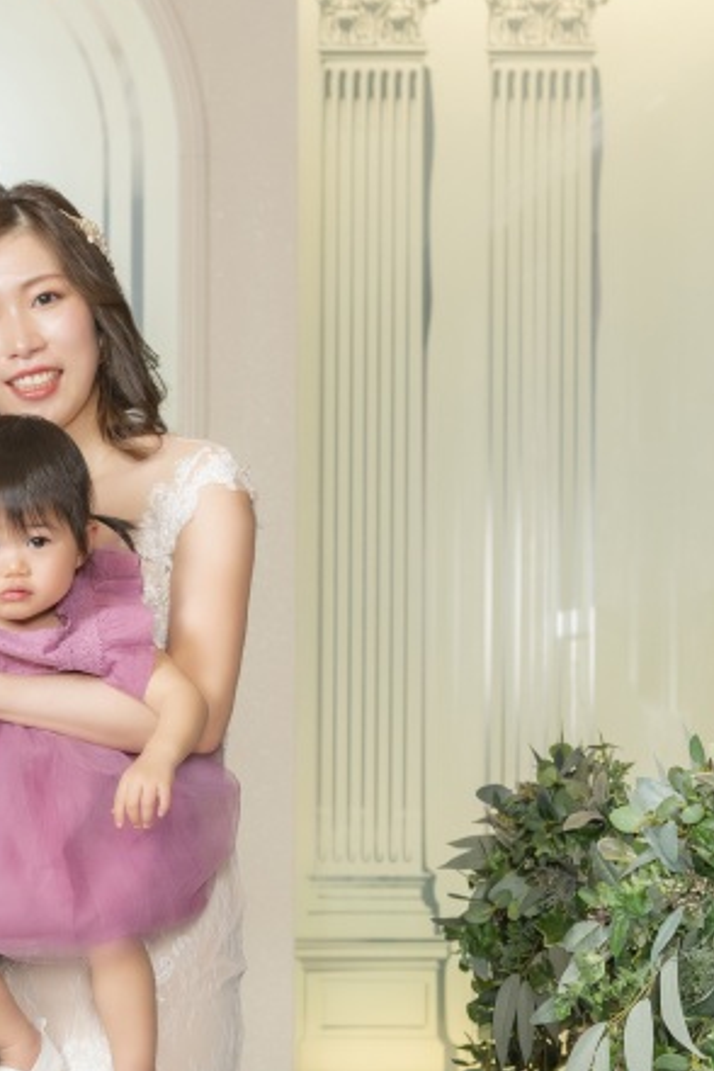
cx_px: -216
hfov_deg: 9.9
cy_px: 761
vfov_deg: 15.0
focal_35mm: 136
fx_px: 4046
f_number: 5.6
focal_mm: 50
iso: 400
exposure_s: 1/80
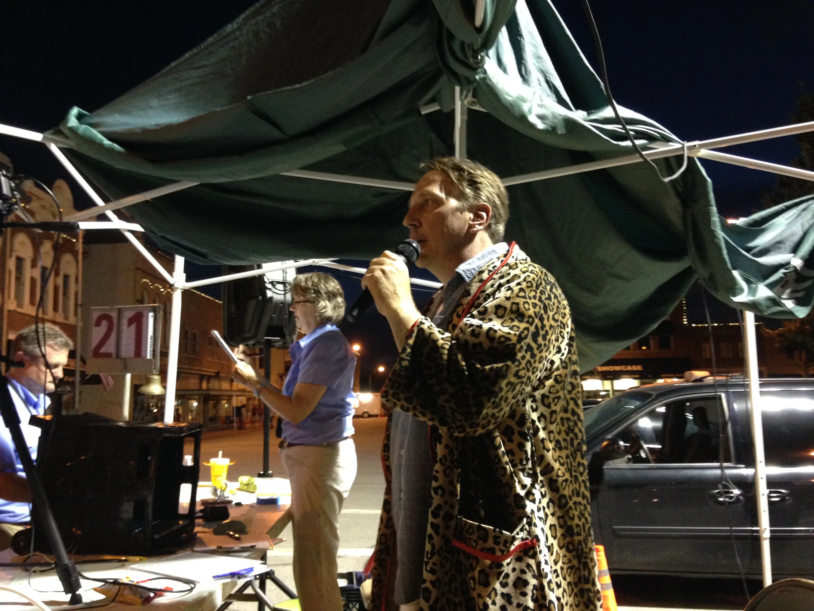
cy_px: 306
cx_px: 407
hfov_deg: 55.4
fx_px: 776
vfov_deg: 42.9
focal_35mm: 33
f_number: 2.4
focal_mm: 4.12
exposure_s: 1/20
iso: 320
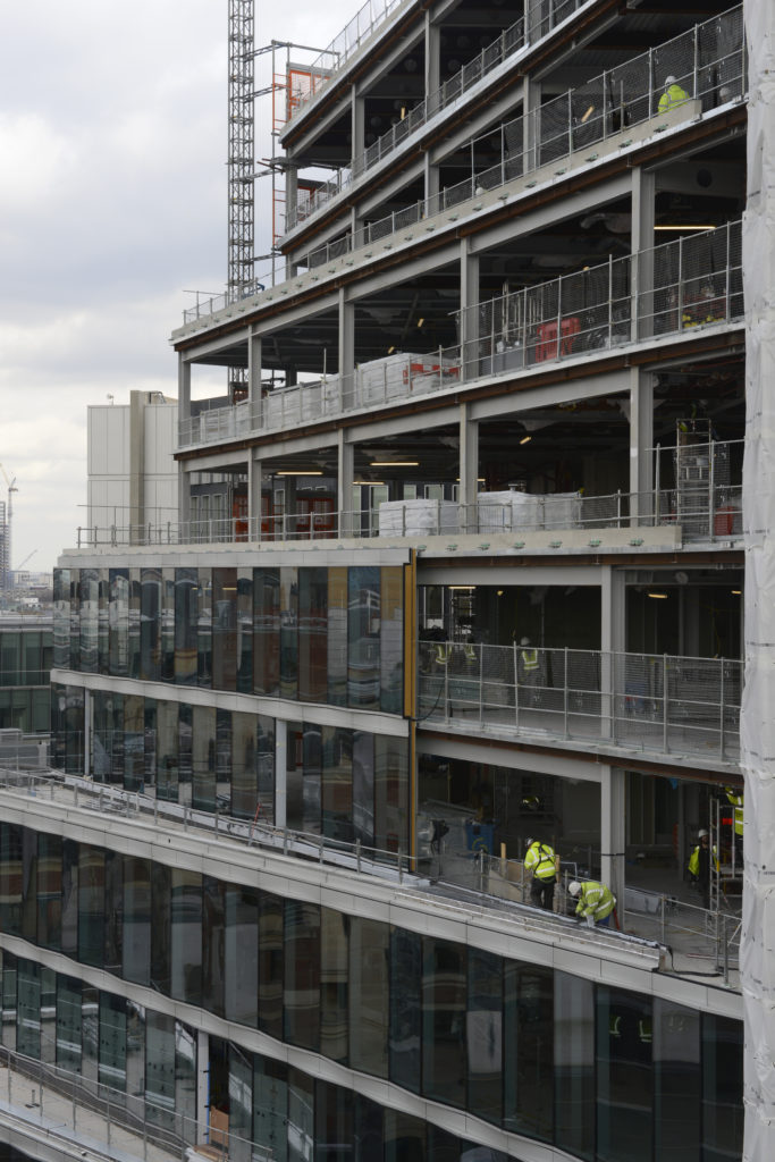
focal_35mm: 66
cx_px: 388
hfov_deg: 20.6
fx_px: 2130
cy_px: 581
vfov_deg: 30.5
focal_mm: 66
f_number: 13
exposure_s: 1/125
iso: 400
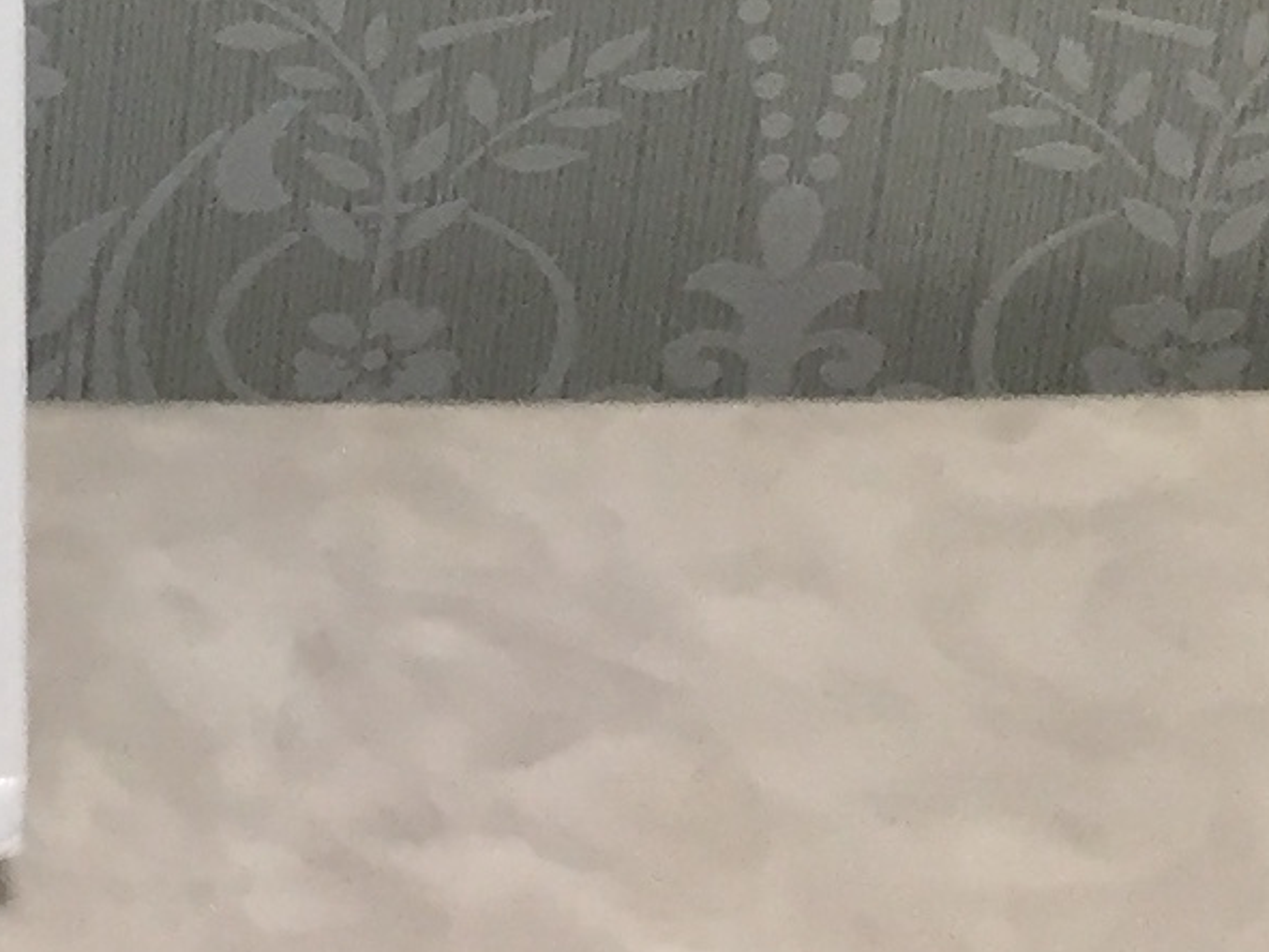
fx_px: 5865
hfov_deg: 11.0
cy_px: -1340
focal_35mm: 160
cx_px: -1419
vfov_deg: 8.5
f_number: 2.2
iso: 100
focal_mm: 4.15
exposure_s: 1/33
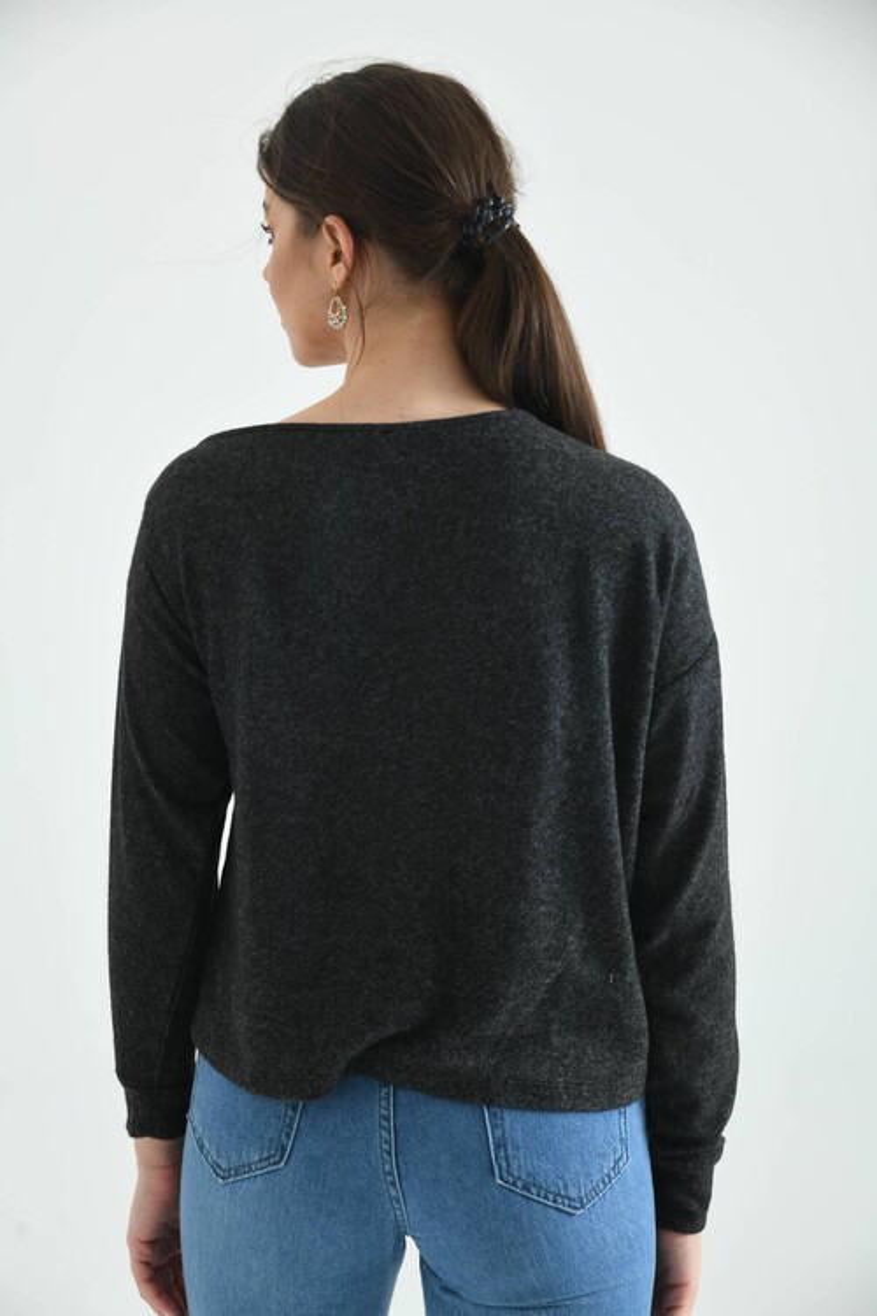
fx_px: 2485
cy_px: 658
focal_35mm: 68
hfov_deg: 20.0
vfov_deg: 29.7
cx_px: 438
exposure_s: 1/125
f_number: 6.3
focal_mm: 68
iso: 100
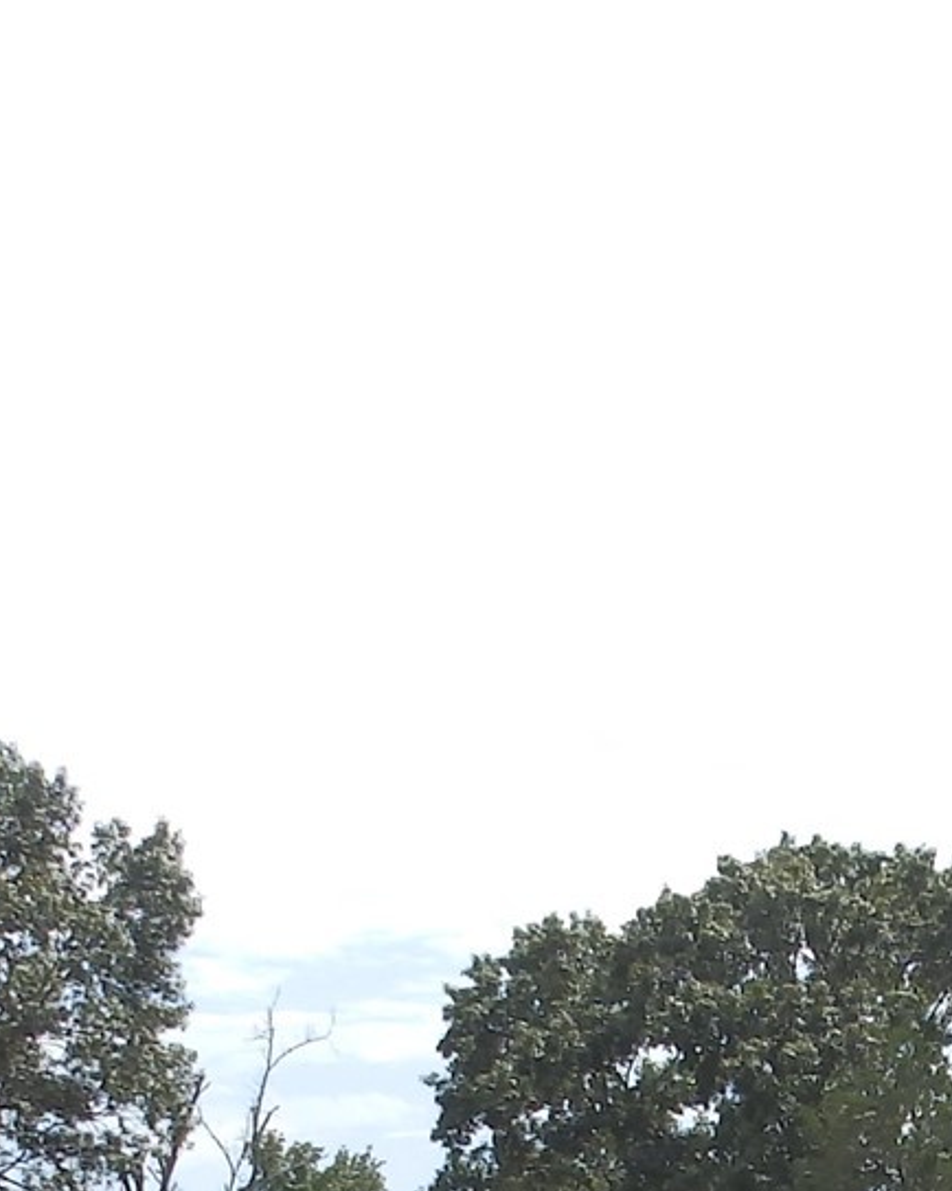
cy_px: 1489
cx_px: 956
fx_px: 2854
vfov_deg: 21.6
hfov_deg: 18.4
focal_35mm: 81
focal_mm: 4
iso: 80
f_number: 4.5
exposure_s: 1/640
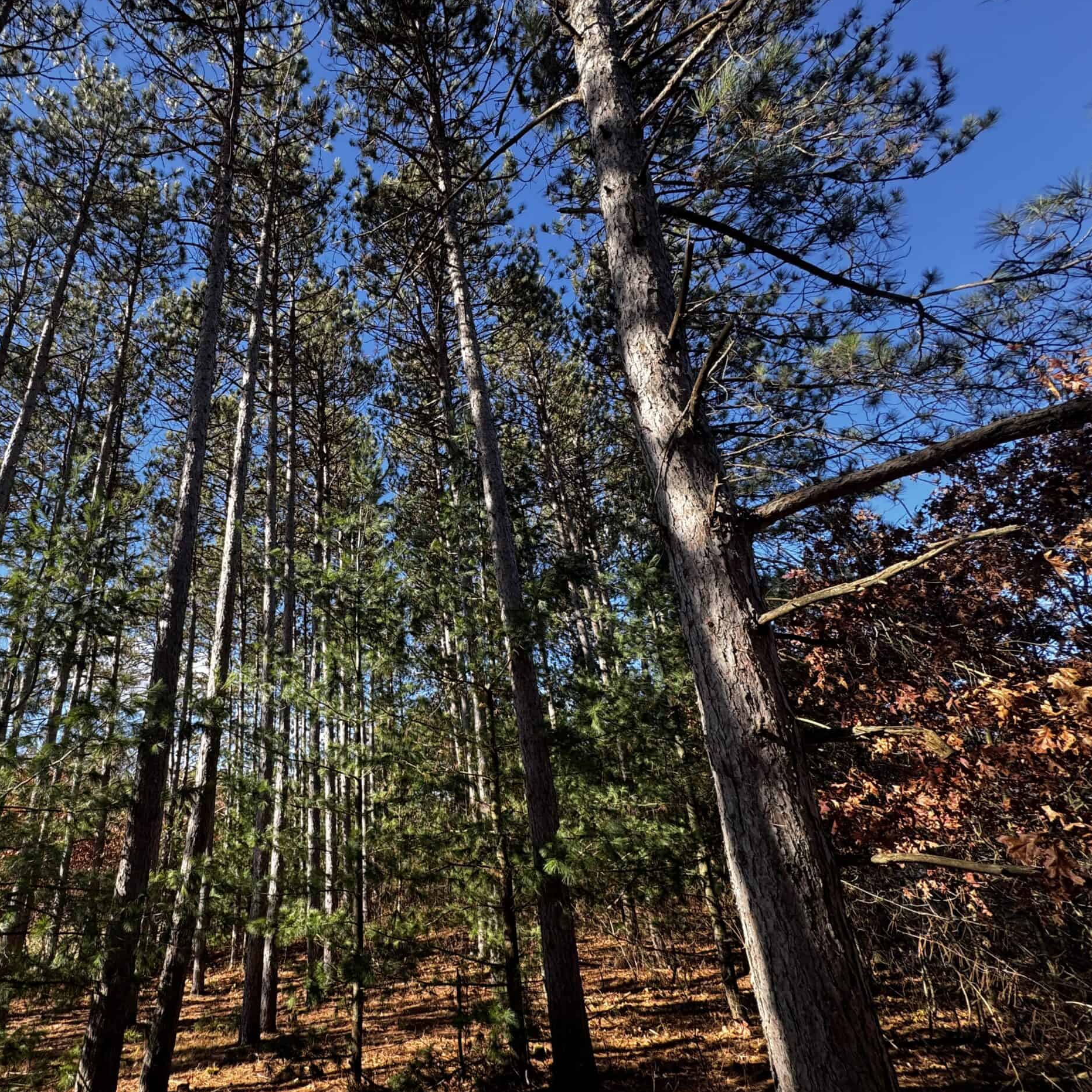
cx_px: 346
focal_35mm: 17
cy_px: 560
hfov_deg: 80.6
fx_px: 607
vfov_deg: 84.0
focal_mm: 2.22
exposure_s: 1/232
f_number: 2.2
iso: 40
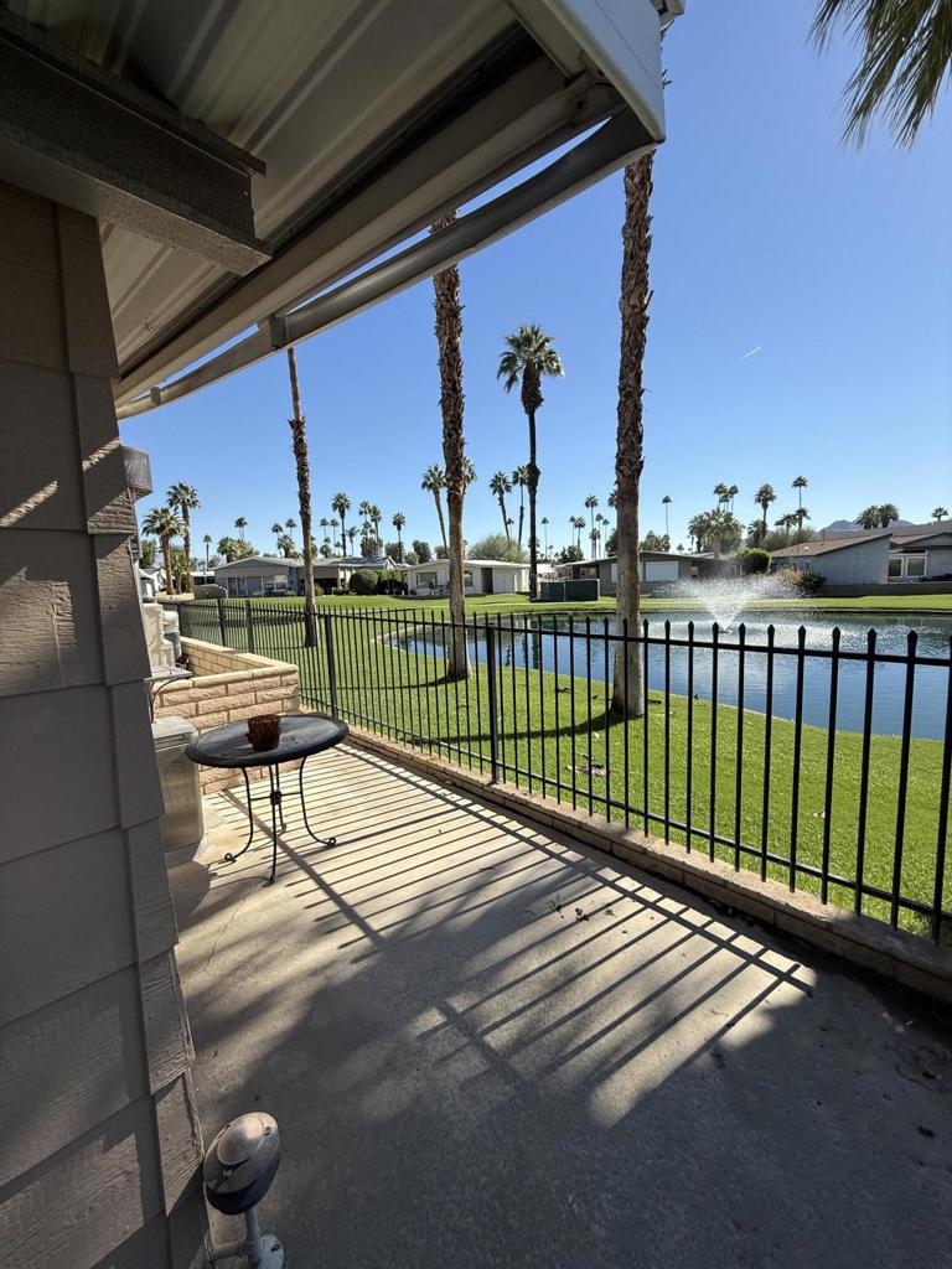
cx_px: 476
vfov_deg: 102.1
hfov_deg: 85.7
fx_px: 513
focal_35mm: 14
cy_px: 634
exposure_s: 1/2237
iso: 50
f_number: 2.2
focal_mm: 2.22
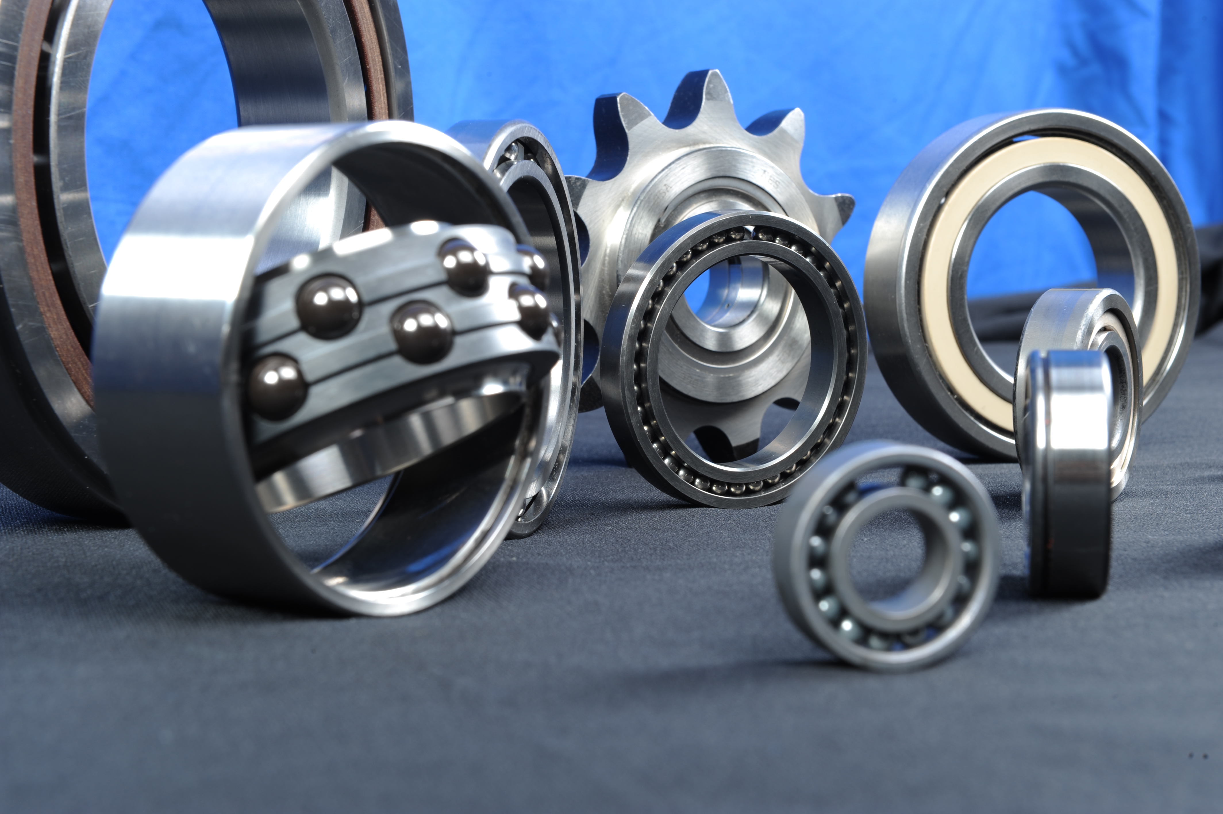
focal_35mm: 70
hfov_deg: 28.9
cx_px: 612
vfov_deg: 19.4
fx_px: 2376
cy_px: 407
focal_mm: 70
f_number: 18
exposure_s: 1/200
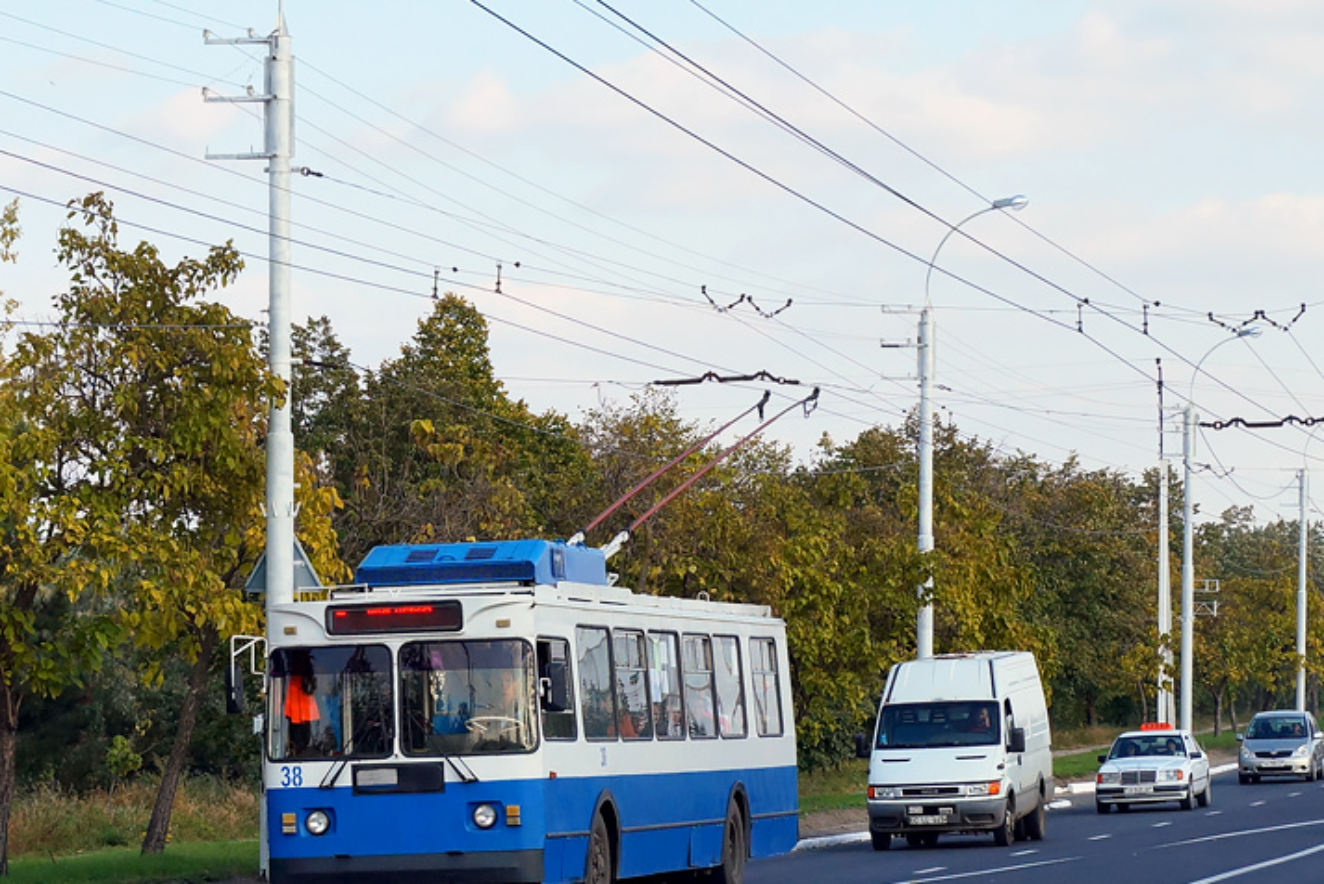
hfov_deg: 16.2
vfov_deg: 10.9
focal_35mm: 126
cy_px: 426
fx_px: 4636
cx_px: 524
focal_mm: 50
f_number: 7.1
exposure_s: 1/800
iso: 400
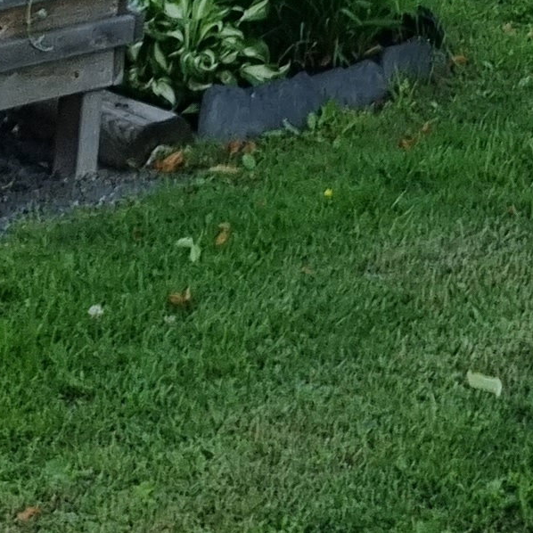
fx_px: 2700
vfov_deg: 9.4
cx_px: 799
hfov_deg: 10.9
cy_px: -960
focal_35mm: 155
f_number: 1.8
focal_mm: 5.4
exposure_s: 1/2224
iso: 50
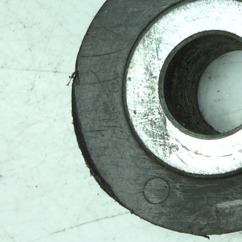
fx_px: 949
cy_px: -92
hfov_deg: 13.6
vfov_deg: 13.9
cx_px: 367
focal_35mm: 120
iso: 32
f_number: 2.4
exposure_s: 1/417
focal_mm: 3.3
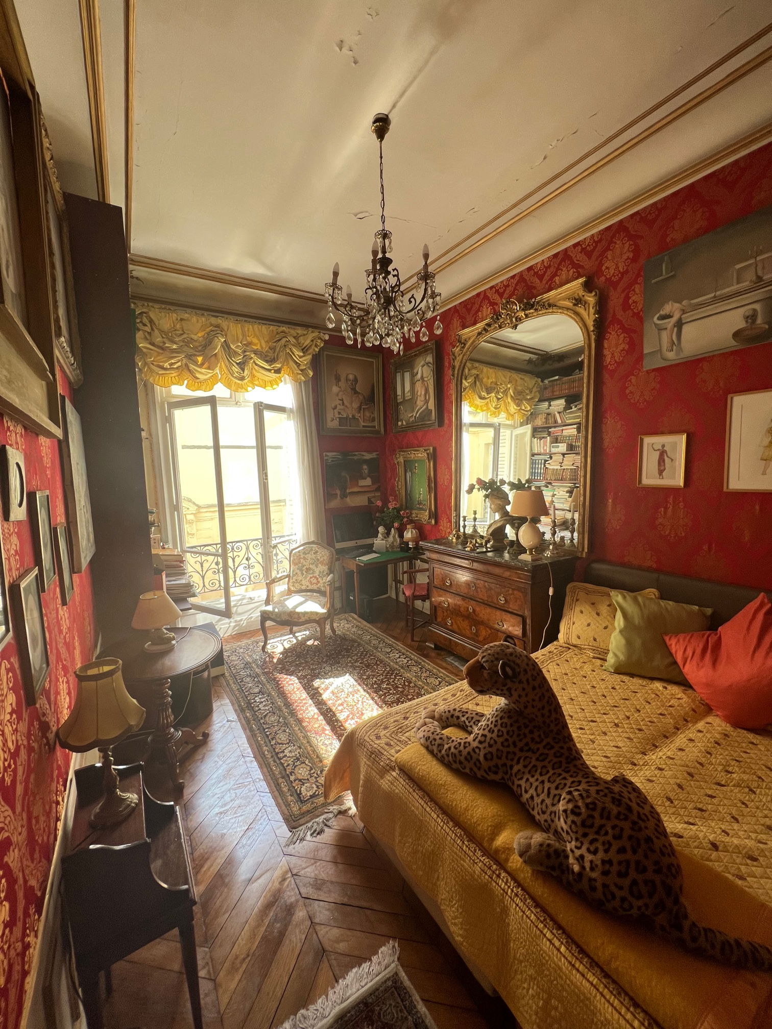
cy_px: 514
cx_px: 386
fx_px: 387
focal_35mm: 13
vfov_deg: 106.2
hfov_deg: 89.9
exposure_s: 1/99
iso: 64
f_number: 1.8
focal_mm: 1.57
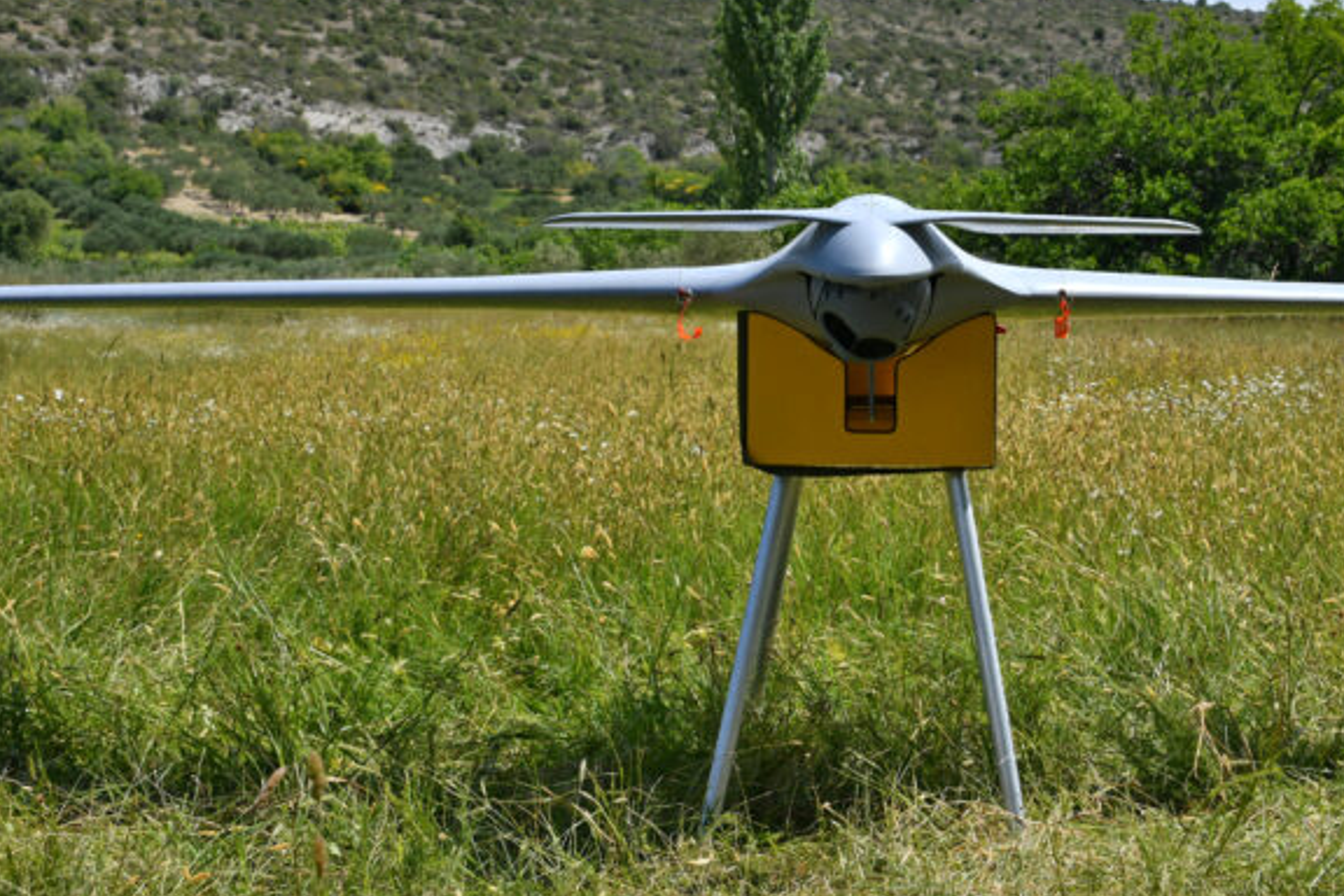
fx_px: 2389
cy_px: 370
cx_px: 889
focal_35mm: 64
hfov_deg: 31.2
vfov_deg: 21.2
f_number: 11
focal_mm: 36
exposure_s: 1/400
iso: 200
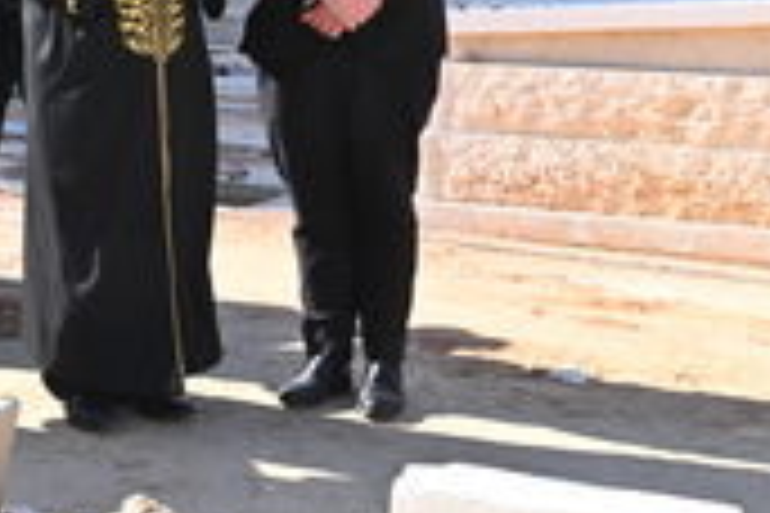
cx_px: 63
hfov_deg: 22.3
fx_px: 1903
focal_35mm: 89
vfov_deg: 15.2
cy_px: 90
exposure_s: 1/125
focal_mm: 38
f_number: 20
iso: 640
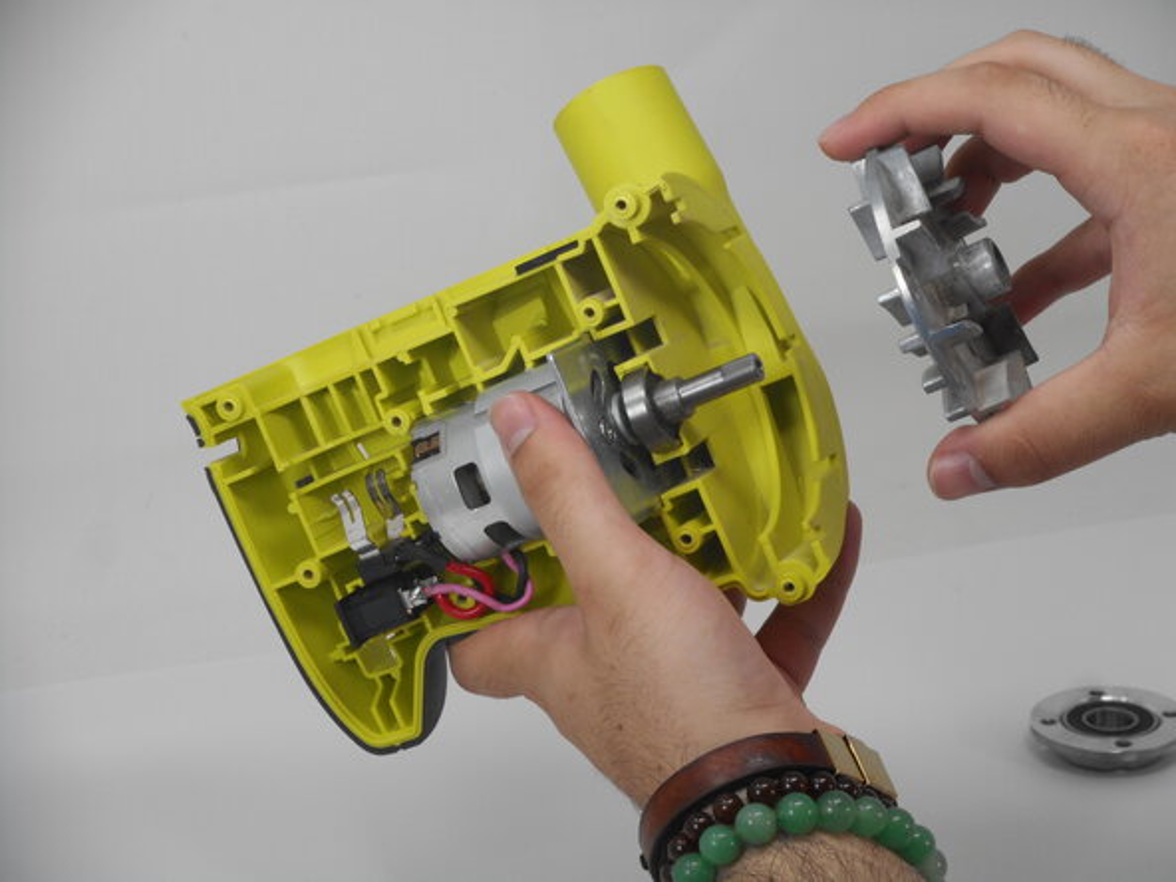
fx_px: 3465
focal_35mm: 102
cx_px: 588
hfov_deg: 19.3
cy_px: 441
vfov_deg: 14.5
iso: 160
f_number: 5.8
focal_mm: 18.2
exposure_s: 1/60
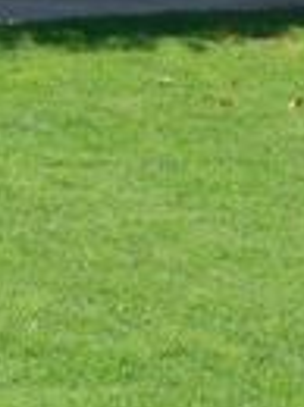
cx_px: -263
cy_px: -219
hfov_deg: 5.3
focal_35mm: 276
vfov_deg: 7.1
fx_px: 3242
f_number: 8.2
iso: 80
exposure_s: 1/90
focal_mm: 6.3
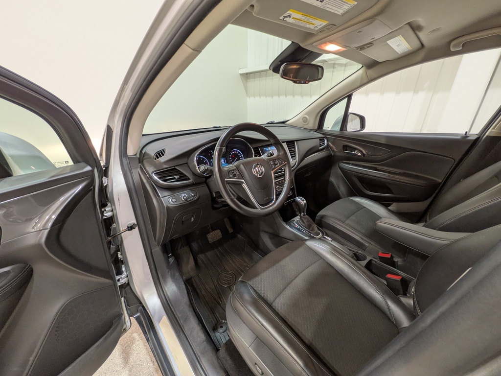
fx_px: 203
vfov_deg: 85.7
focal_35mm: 14
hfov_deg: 102.1
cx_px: 250
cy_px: 188
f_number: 2.2
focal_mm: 1.83
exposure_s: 1/50
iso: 110
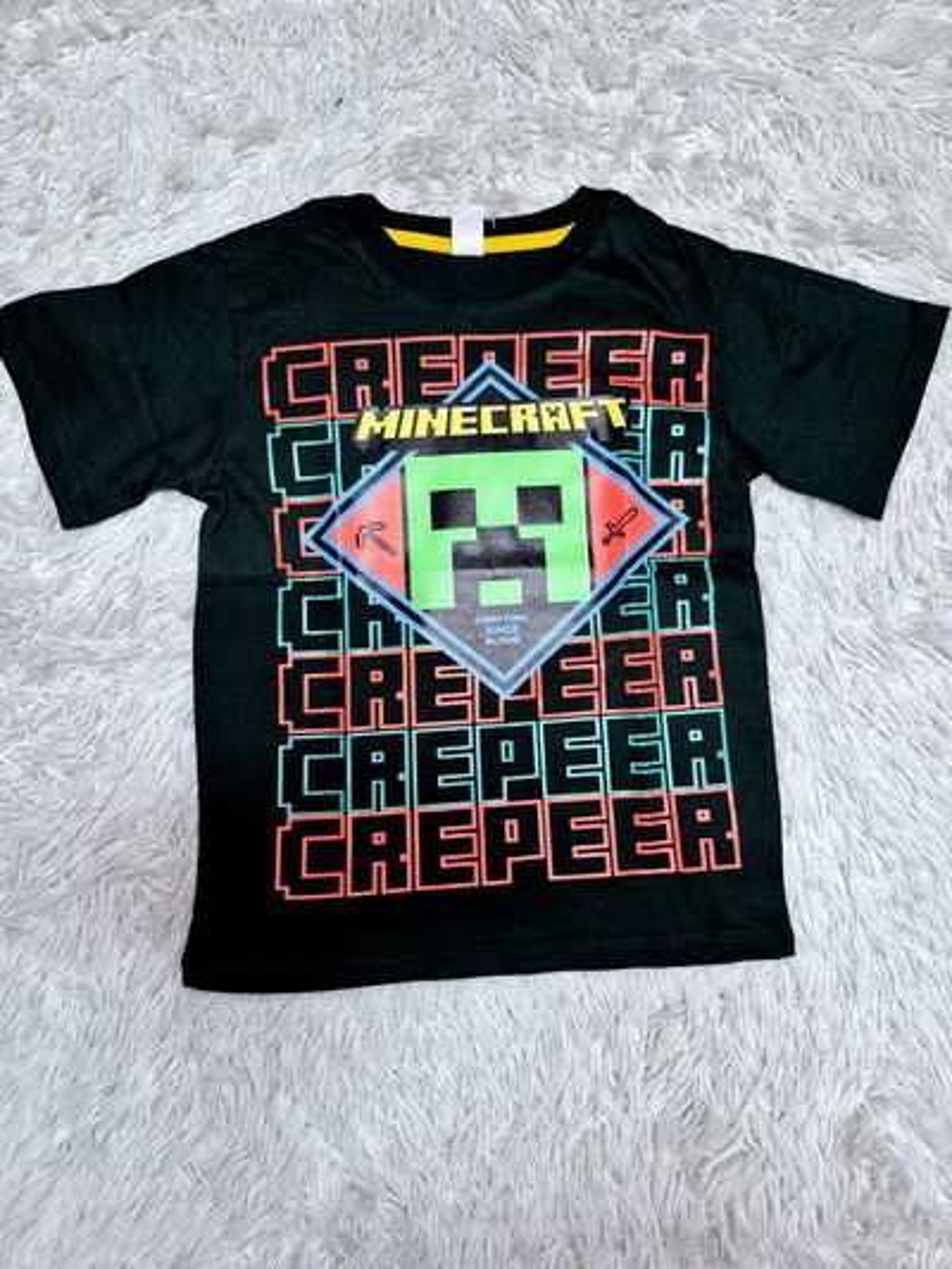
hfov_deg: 58.9
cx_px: 476
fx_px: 843
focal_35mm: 23
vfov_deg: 73.9
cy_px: 634
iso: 250
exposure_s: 1/53
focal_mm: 5.4
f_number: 1.8
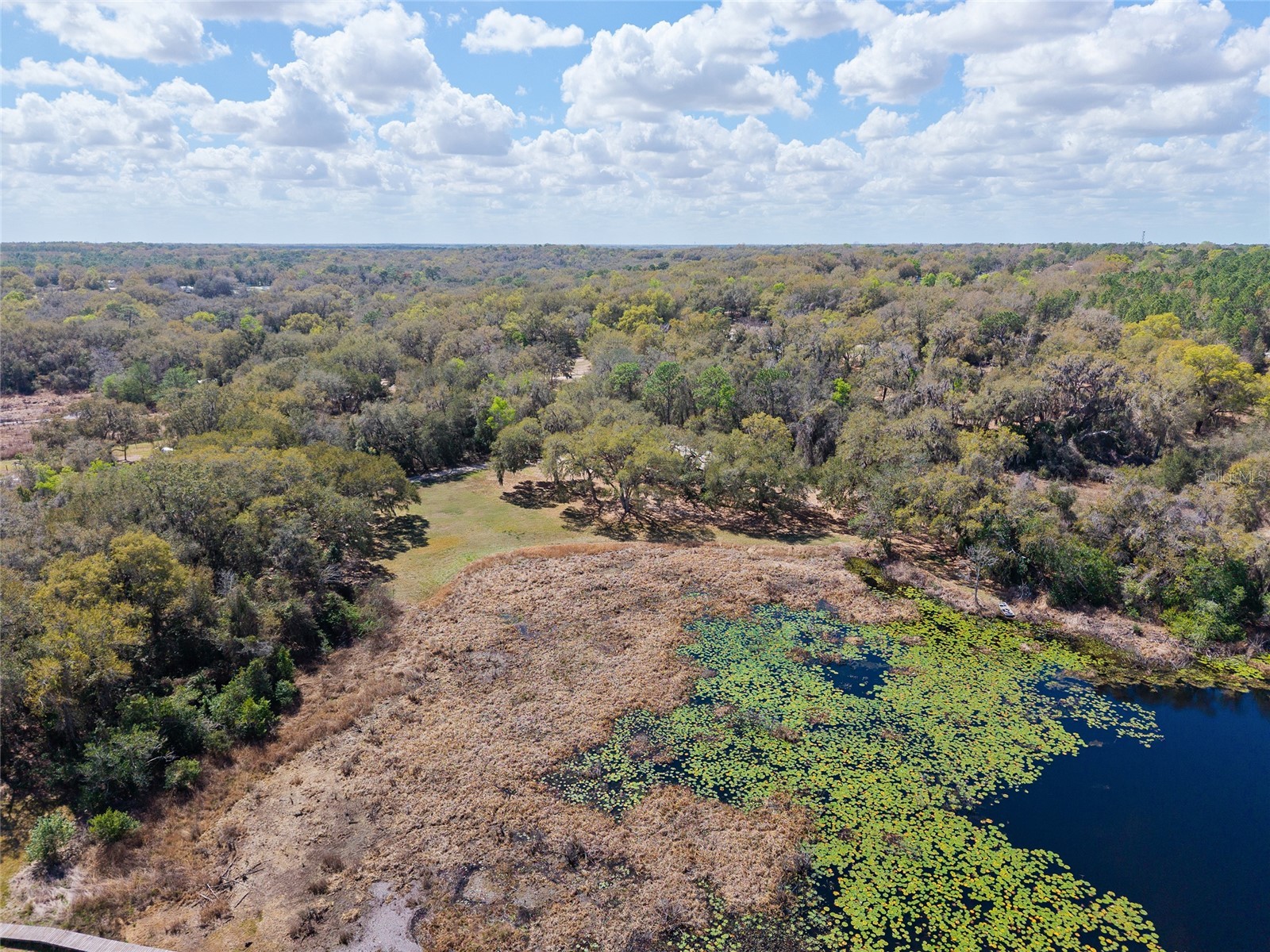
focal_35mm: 24
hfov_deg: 71.6
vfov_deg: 56.8
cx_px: 635
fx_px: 881
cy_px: 476
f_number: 1.8
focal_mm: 8.67
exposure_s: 1/5000
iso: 270
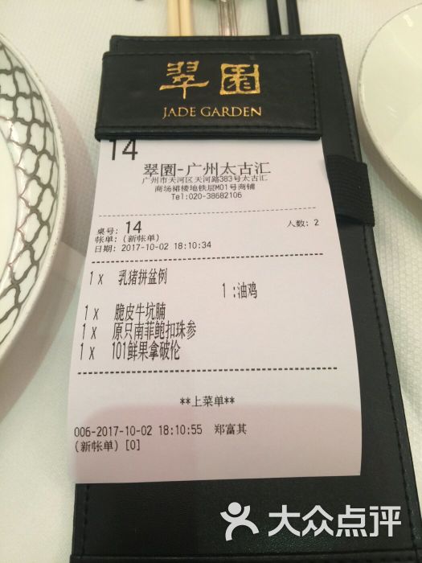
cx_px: 211
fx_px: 471
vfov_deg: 61.7
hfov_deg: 48.2
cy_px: 282
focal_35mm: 29
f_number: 2.2
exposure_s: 1/33
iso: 64
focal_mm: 4.15
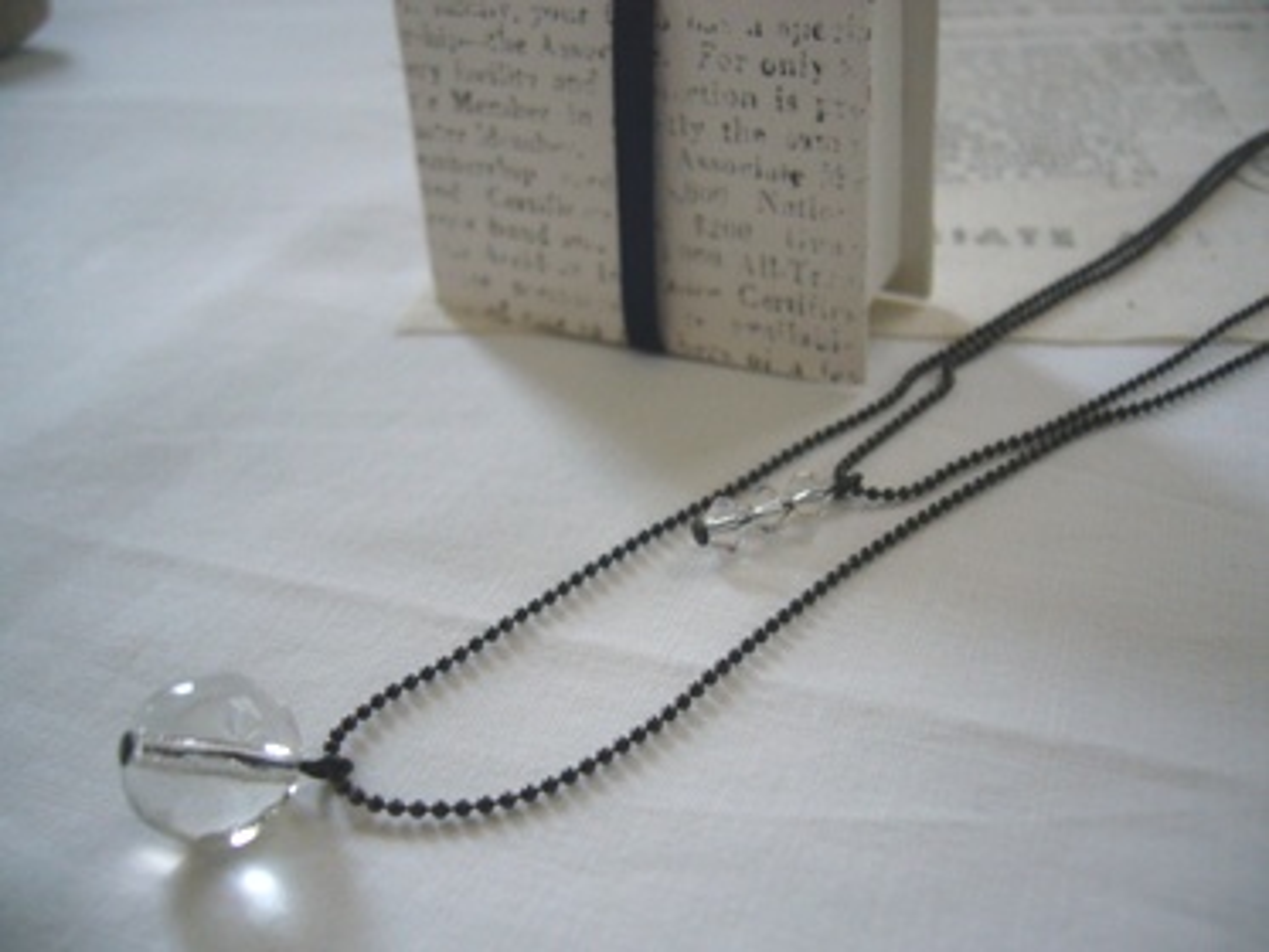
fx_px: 1283
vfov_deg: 40.7
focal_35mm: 35
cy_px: 476
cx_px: 634
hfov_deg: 52.6
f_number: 2.8
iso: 200
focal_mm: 5.8
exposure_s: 1/8
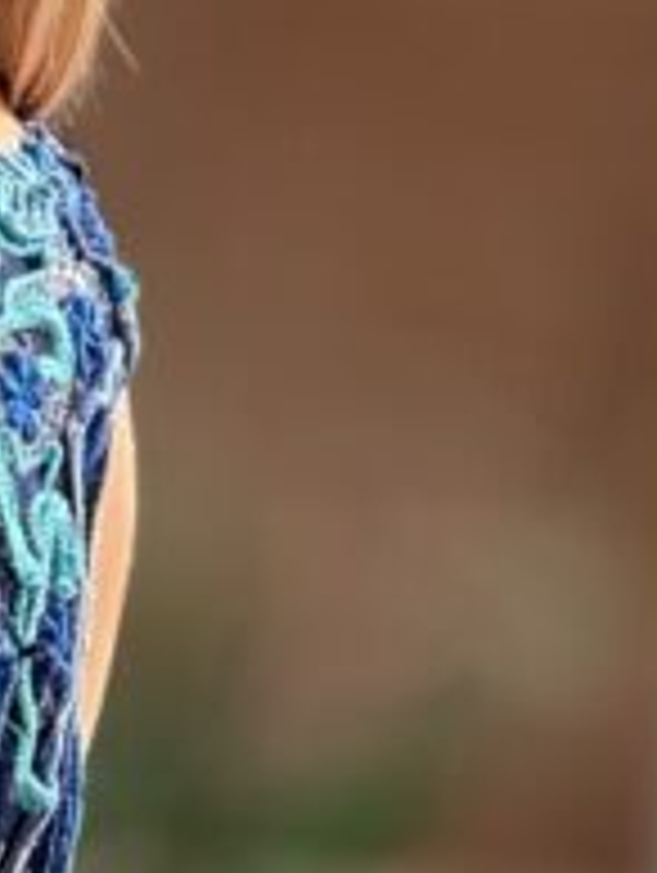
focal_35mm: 494
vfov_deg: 4.0
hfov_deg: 3.0
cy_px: 882
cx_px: -598
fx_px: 12474
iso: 50
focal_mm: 15.66
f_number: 2.8
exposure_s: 1/296
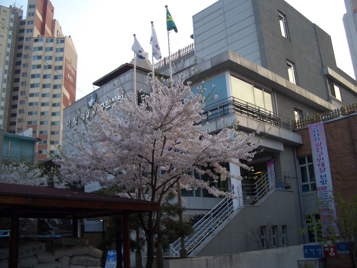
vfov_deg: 40.7
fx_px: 361
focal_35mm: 35
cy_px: 134
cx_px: 178
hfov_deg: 52.6
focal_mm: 5.8
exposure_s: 1/80
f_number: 2.6
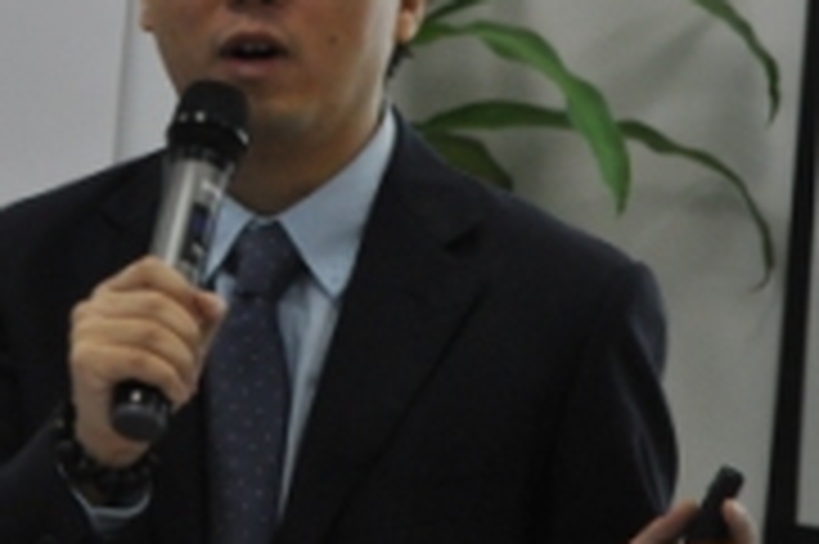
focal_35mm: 333
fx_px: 7569
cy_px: -81
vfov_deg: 4.1
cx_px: 266
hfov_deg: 6.2
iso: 1600
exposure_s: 1/80
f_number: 5.6
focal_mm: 90
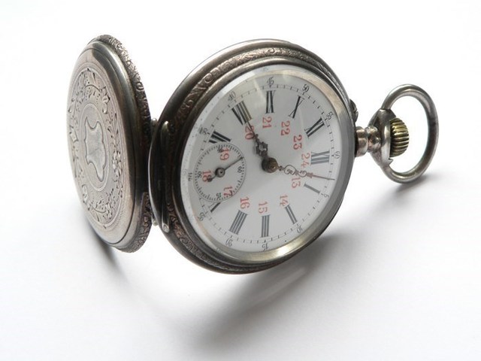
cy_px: 180
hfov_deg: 20.7
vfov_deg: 15.6
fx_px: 1320
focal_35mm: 95
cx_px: 240
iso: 100
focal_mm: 15.8
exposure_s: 1/30
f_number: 3.2
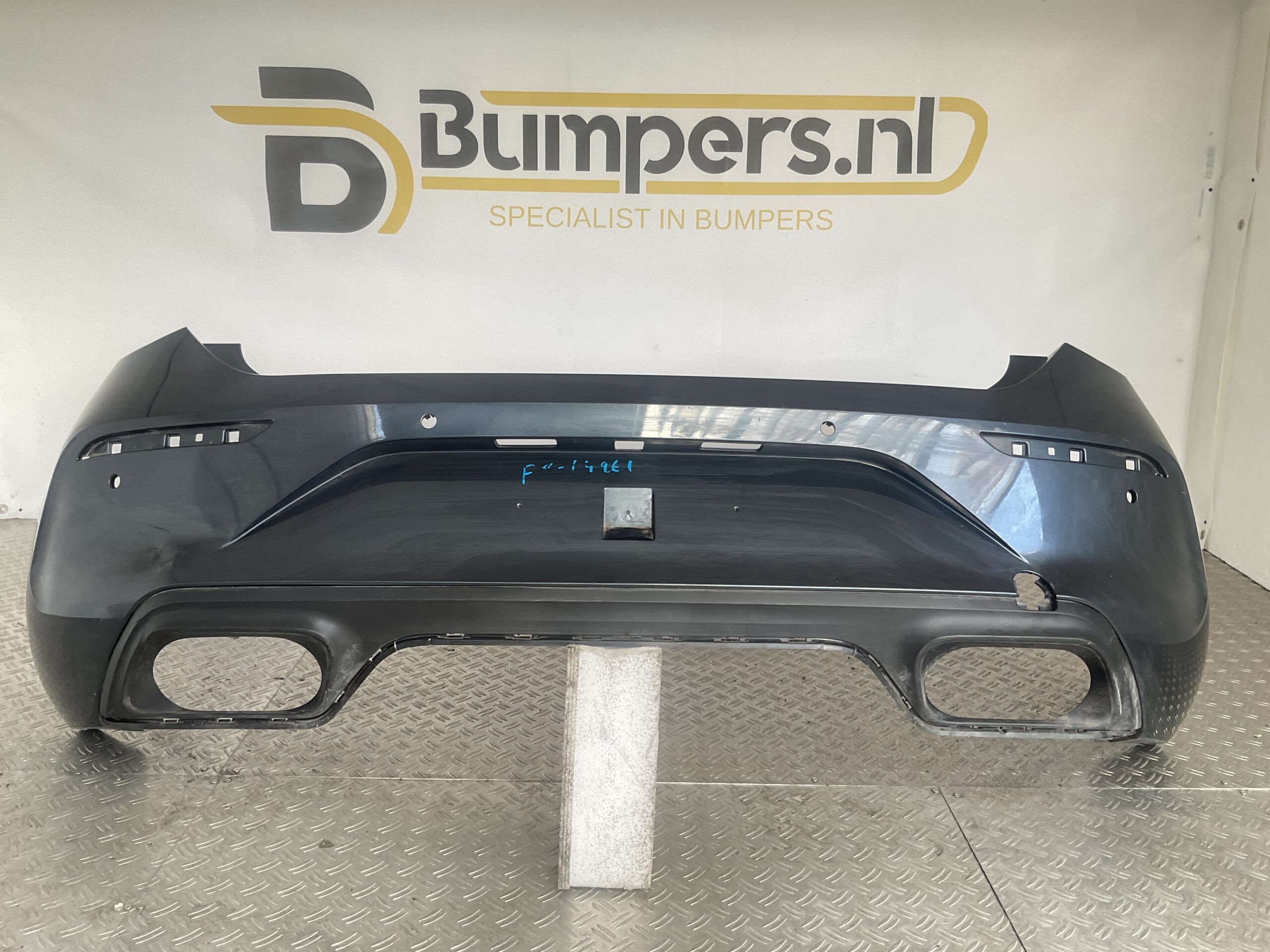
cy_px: 476
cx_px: 635
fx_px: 1064
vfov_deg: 48.2
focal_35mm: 29
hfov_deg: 61.7
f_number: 1.8
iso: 50
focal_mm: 3
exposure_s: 1/50
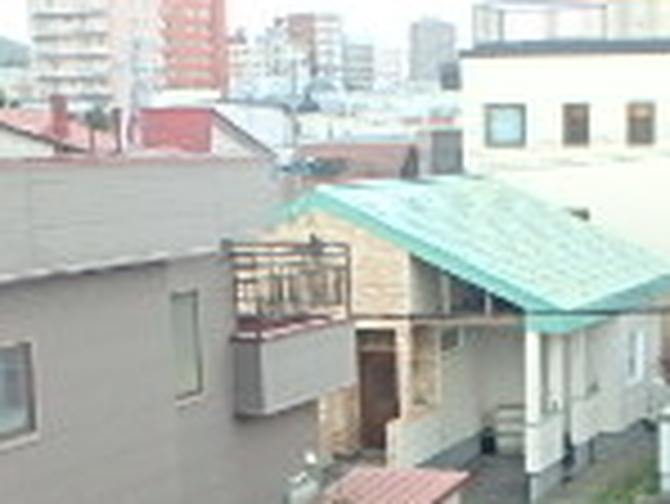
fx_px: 1743
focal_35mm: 90
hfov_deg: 21.6
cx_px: 499
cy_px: 670
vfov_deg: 15.6
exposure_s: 1/40
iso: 200
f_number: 3.5
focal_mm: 3.7
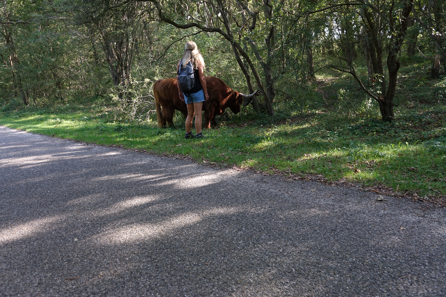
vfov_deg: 42.3
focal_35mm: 31
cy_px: 148
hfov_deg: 60.3
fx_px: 384
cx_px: 223
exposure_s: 1/80
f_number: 2.8
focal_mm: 11.51
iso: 100
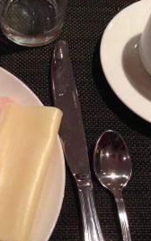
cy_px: 134
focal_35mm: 67
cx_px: 29
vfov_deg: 30.6
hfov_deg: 19.2
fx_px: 441
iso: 100
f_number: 2.4
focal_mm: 4.12
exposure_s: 1/20
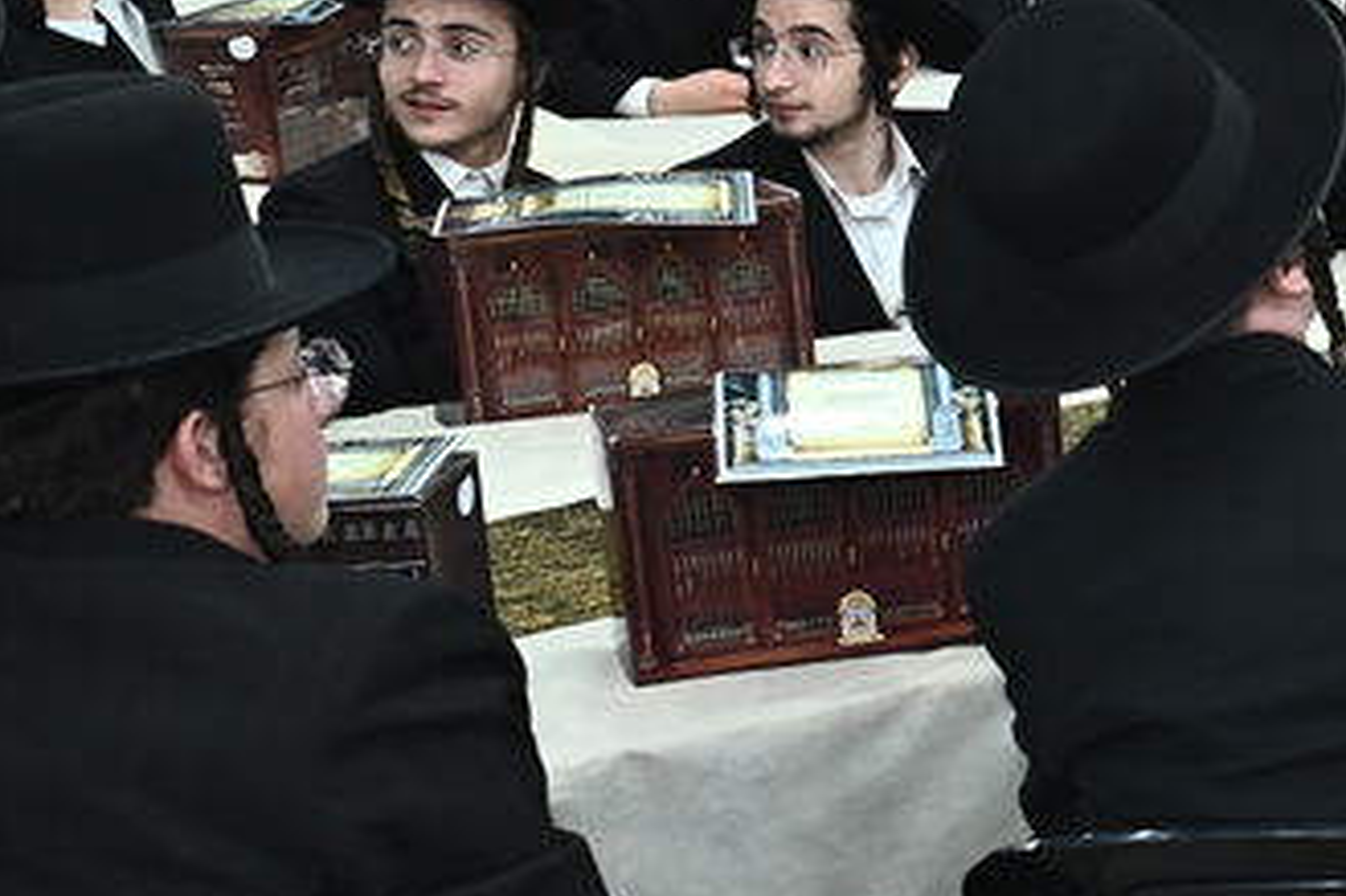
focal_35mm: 102
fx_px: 3812
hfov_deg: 16.4
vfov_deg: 13.4
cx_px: 2520
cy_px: 495
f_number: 4.5
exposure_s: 1/125
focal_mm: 24
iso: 1000
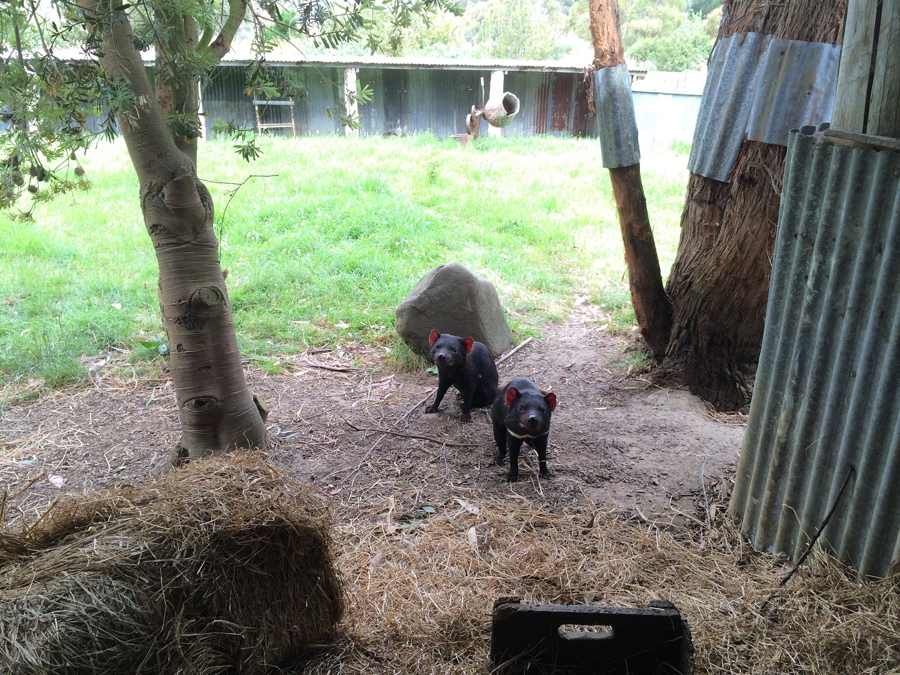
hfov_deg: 60.0
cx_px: 450
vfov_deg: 46.8
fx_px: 780
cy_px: 338
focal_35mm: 30
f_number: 2.2
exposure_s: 1/120
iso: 50
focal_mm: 4.12
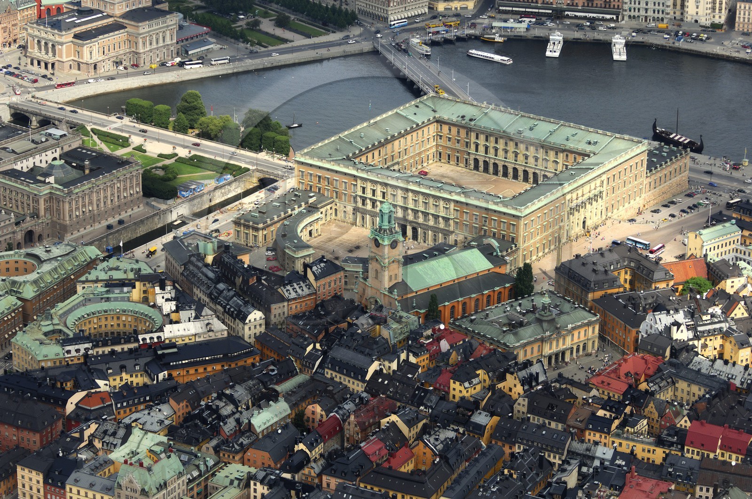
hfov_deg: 19.5
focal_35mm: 105
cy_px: 250
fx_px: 2190
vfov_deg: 13.0
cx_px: 376
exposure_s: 1/1600
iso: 100
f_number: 2.8
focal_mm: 70
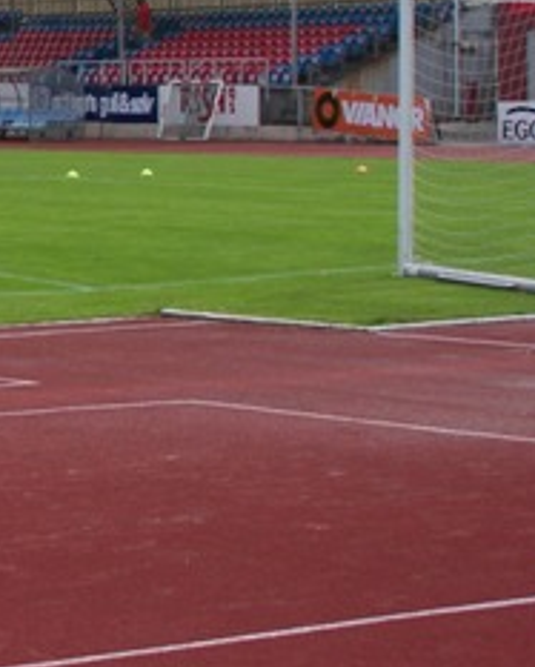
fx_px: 2924
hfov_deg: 10.1
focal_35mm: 148
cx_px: -309
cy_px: 52
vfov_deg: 12.9
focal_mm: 9.8
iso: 64
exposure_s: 1/400
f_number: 4.5
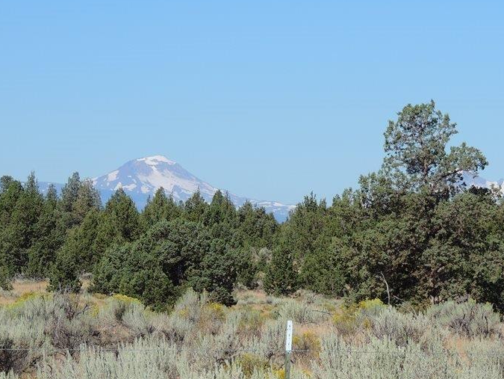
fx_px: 3423
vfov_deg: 6.3
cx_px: 355
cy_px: 182
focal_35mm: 235
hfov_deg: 8.4
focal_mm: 27.6
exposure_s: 1/1000
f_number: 4.4
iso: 100
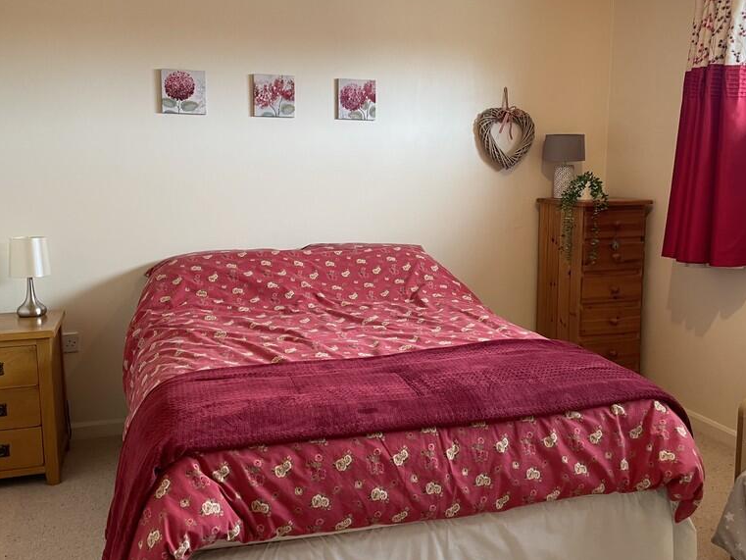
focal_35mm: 35
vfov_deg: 40.7
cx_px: 405
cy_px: 275
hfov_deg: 52.6
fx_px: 754
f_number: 1.6
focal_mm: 4.2
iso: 100
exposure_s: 1/50
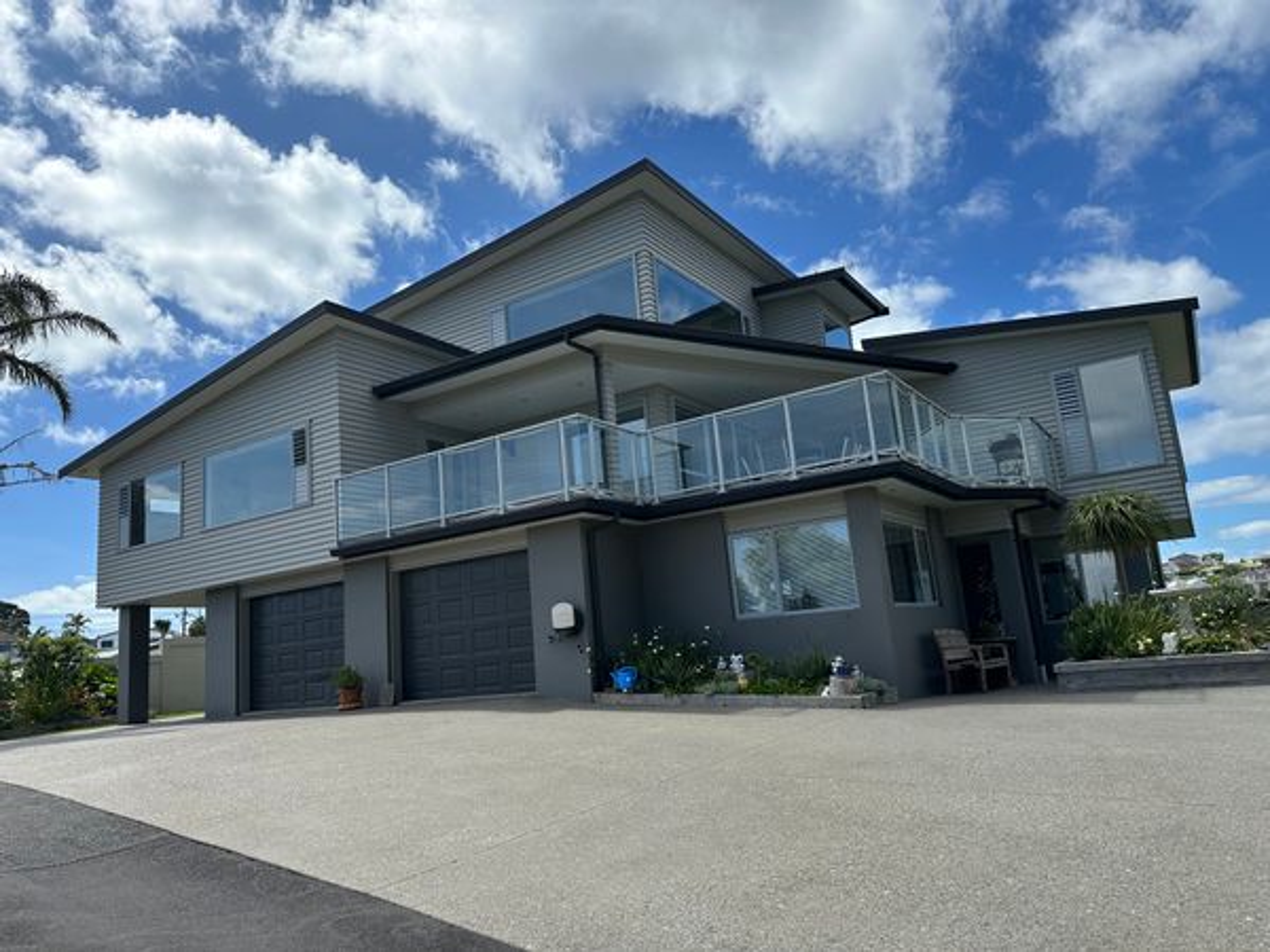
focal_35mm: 24
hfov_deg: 71.6
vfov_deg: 56.8
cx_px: 635
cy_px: 476
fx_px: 881
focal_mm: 6.86
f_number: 1.78
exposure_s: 1/4762
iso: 80
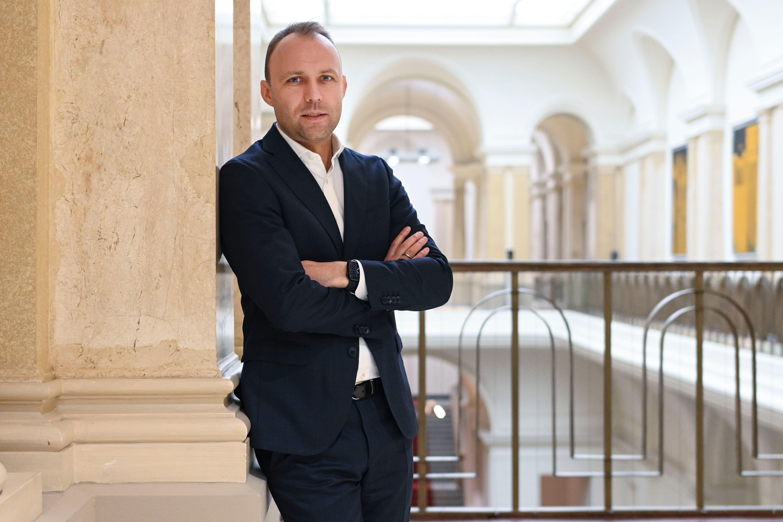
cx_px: 392
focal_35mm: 60
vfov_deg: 22.6
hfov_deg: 33.4
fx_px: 1305
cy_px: 261
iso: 2000
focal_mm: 40
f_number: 2.5
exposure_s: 1/200
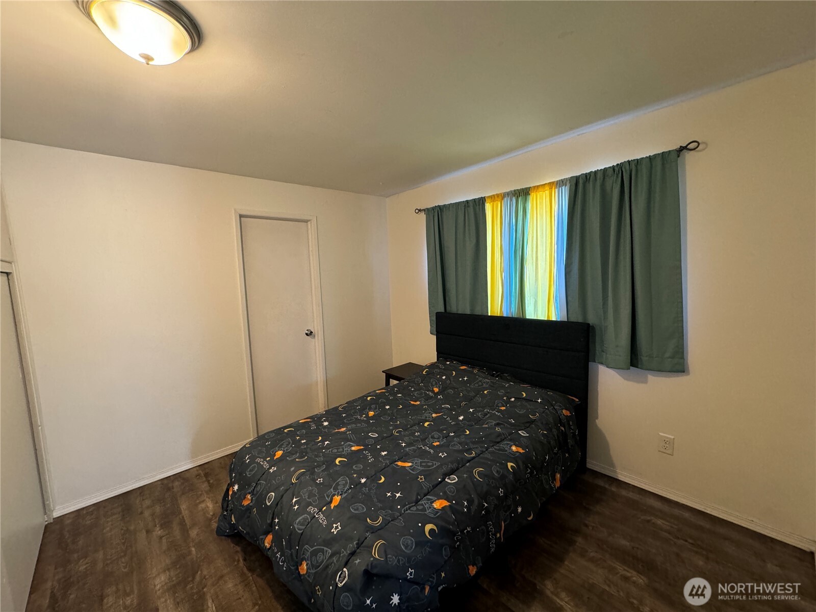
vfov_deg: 85.7
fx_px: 330
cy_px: 306
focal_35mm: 14
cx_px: 408
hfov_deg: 102.1
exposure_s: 1/60
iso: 400
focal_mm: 2.22
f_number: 2.2
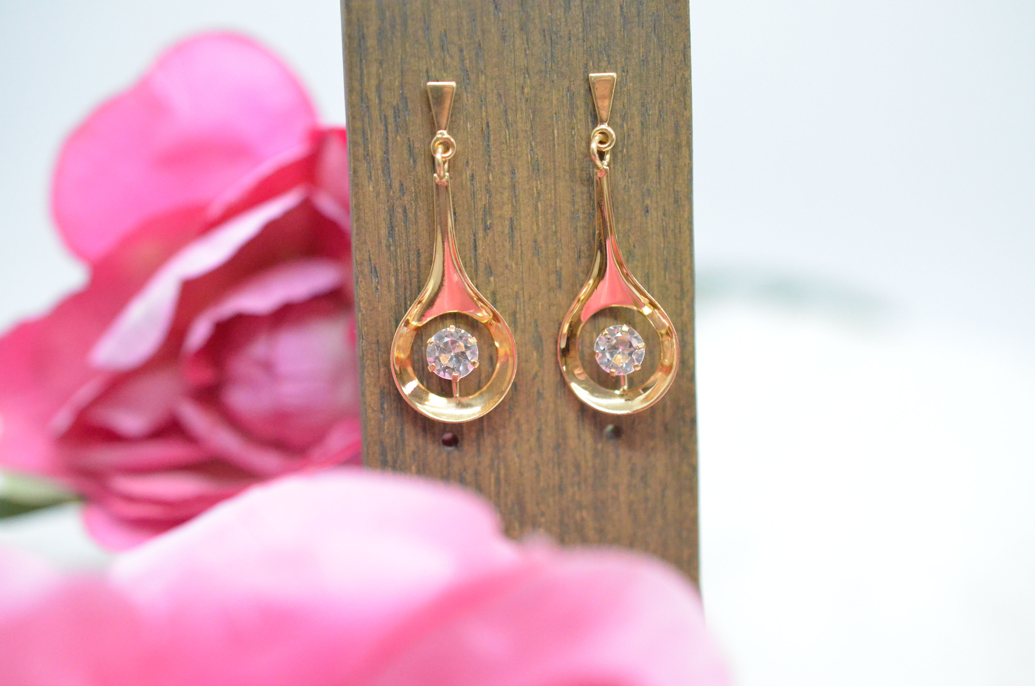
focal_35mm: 60
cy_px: 343
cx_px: 518
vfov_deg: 22.5
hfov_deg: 33.5
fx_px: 1721
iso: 6400
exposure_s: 1/2000
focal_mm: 40
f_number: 4
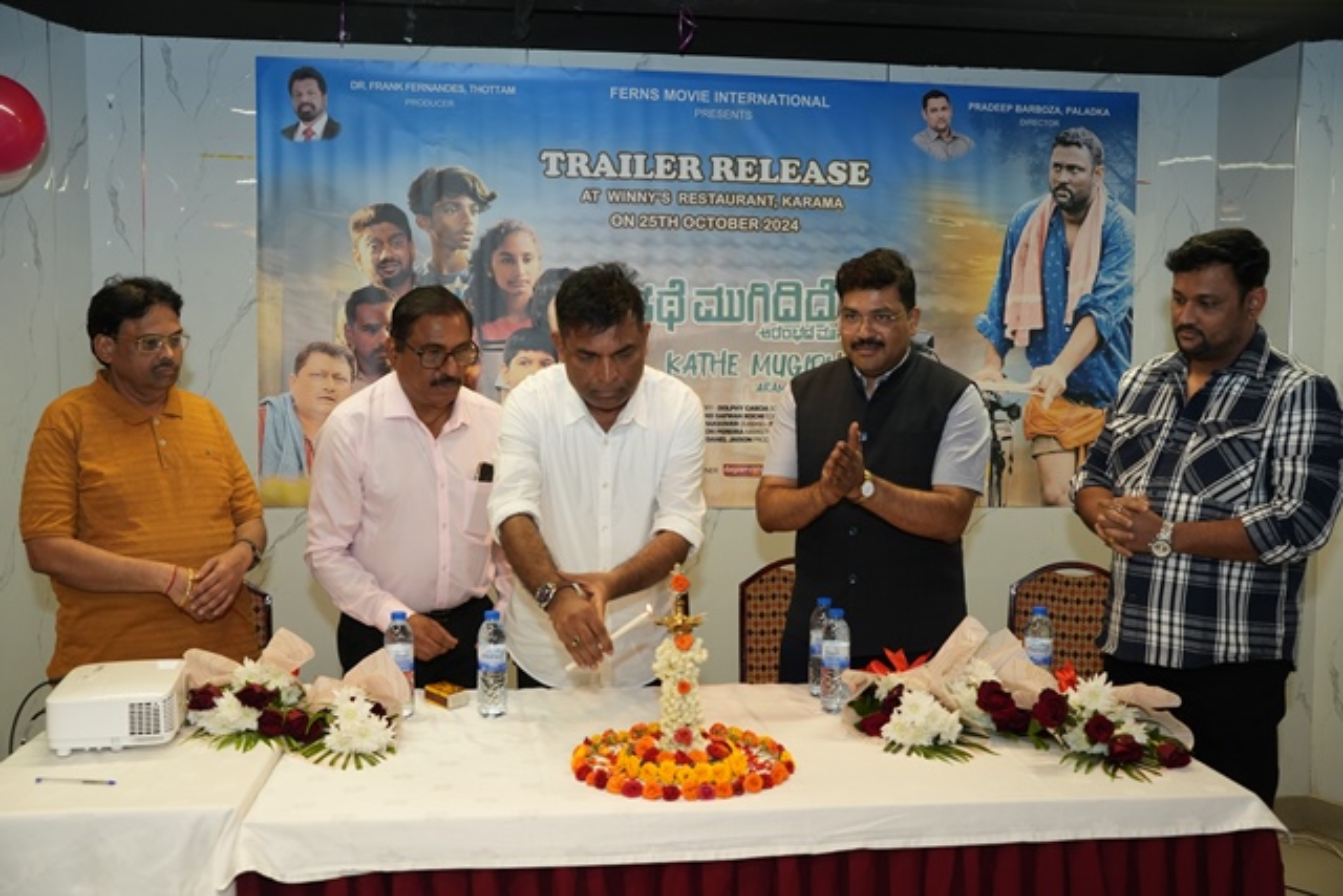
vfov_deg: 37.9
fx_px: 1306
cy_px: 448
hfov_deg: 54.4
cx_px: 672
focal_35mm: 35
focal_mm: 35
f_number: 5
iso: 1600
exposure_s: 1/200
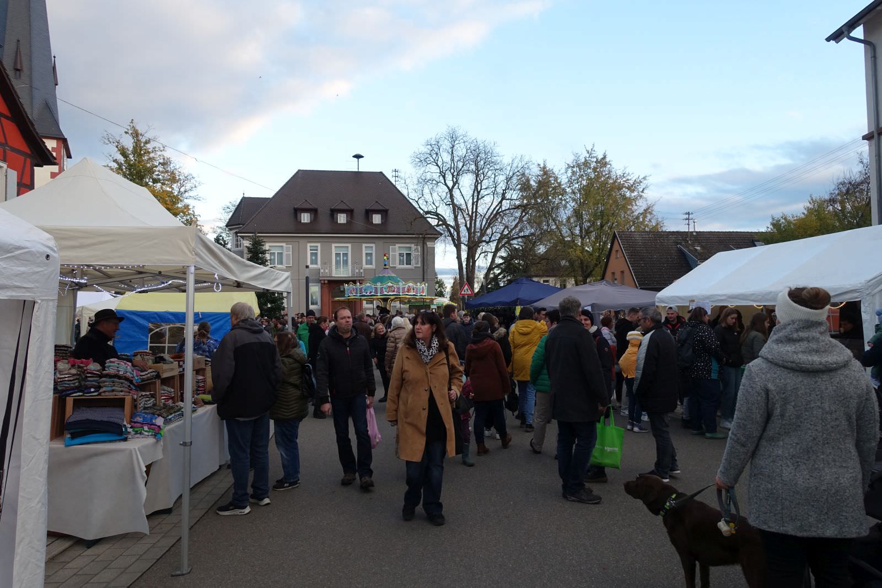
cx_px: 441
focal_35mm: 24
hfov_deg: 73.7
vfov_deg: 53.1
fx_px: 588
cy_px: 294
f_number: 4
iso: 400
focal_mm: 8.8
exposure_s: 1/250
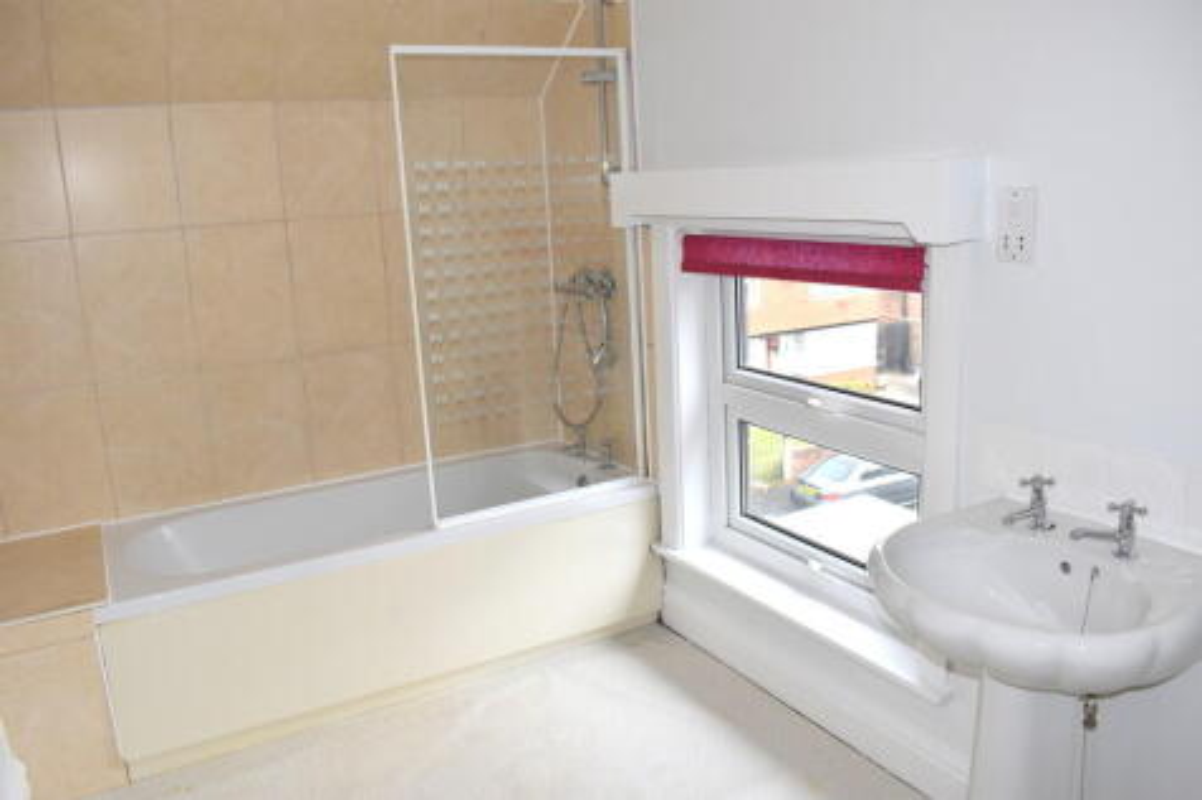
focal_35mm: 27
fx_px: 901
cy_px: 400
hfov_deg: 67.4
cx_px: 601
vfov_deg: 47.9
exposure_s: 1/125
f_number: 5.6
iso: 250
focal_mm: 18
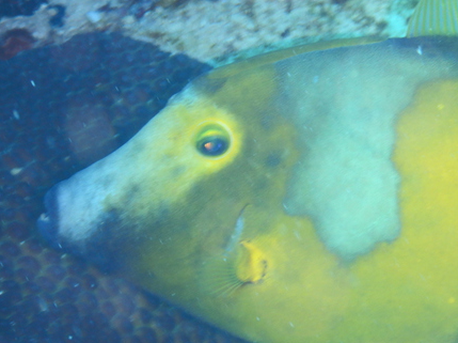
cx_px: 295
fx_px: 2591
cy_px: 193
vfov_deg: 7.6
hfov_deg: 10.1
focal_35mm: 196
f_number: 4.9
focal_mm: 21.5
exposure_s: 1/60
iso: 180
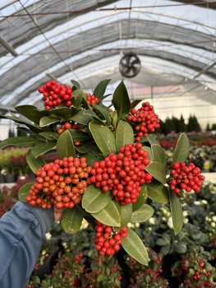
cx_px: 108
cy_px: 144
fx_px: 199
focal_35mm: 24
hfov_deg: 56.9
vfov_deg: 71.6
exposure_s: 1/1250
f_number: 1.78
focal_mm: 6.76
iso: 80
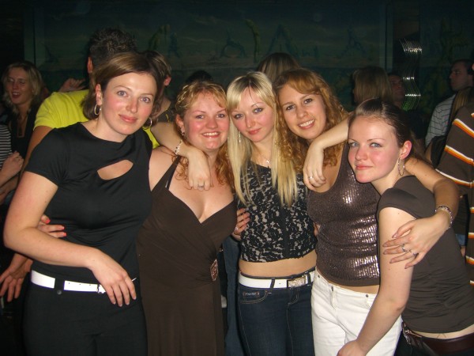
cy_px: 178
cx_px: 237
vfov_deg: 37.7
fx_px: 520
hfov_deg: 49.0
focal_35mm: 38
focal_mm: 7.9
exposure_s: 1/60
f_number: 2.8
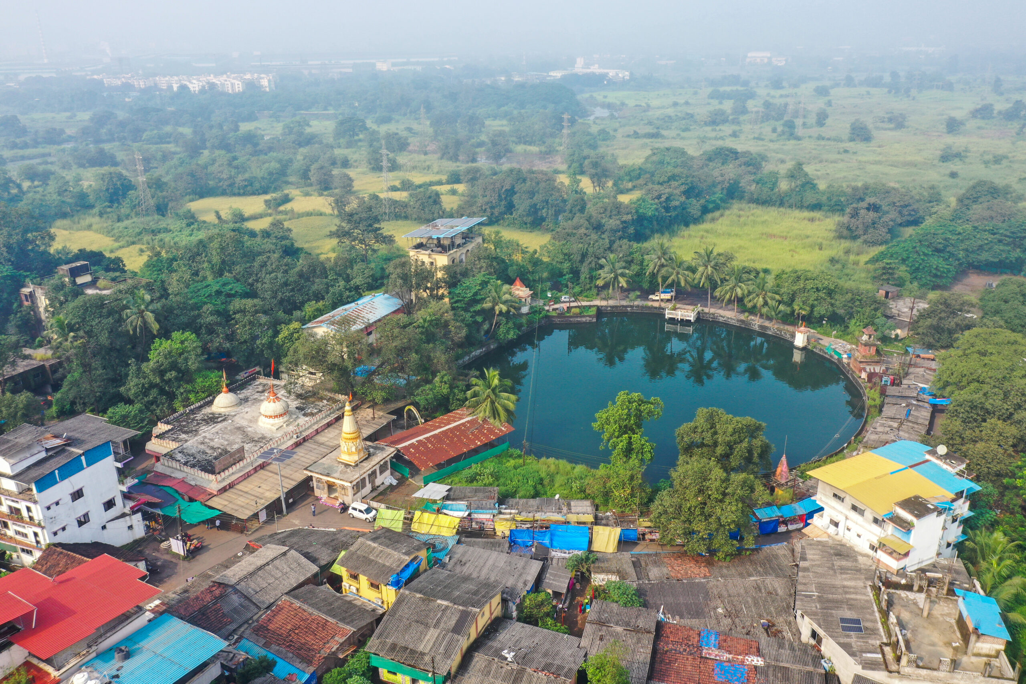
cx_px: 513
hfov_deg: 65.5
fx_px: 798
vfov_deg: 46.4
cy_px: 342
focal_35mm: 28
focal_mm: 10.26
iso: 100
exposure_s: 1/240
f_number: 5
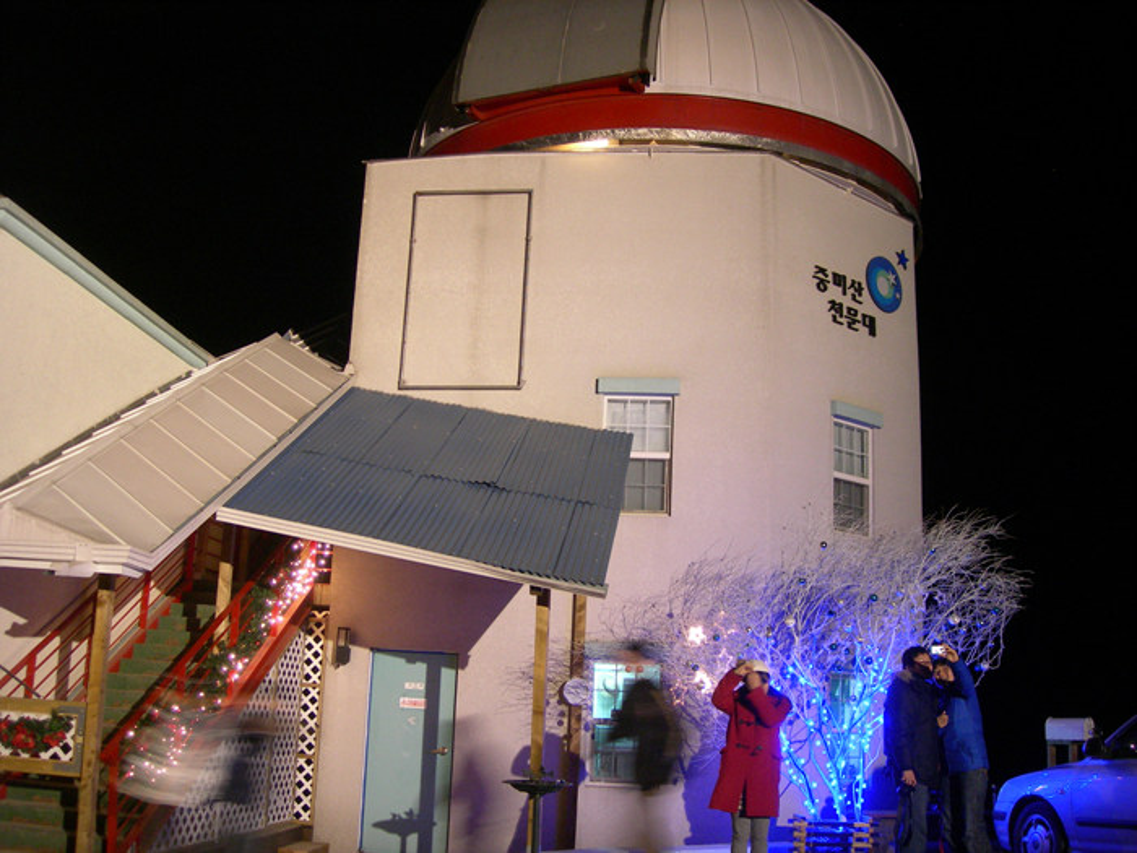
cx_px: 568
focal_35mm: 38
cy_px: 426
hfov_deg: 49.0
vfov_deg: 37.7
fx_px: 1248
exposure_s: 1/3.6
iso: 176
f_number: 2.8
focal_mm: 7.8
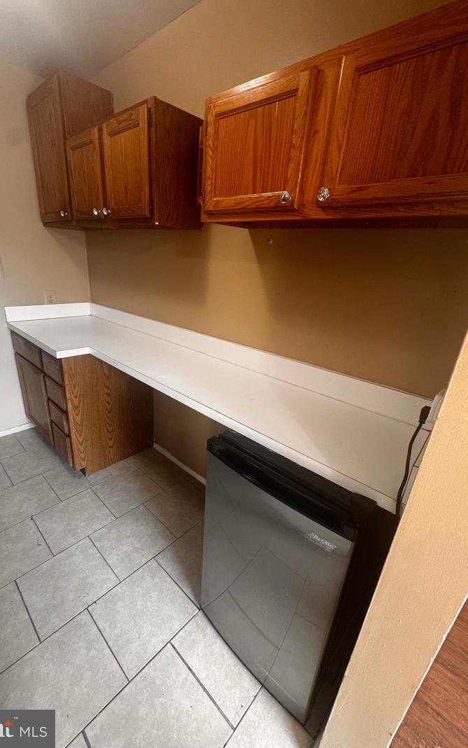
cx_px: 216
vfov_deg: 101.4
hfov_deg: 74.7
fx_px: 306
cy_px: 372
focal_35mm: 15
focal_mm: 2.22
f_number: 2.2
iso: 200
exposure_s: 1/60
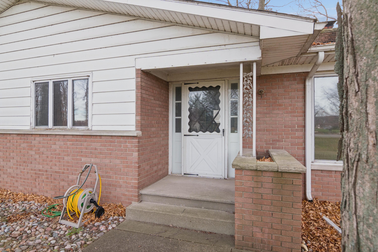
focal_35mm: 19
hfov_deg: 86.9
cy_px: 126
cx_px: 189
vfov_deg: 64.6
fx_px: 199
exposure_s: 1/500
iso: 400
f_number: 4
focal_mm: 13
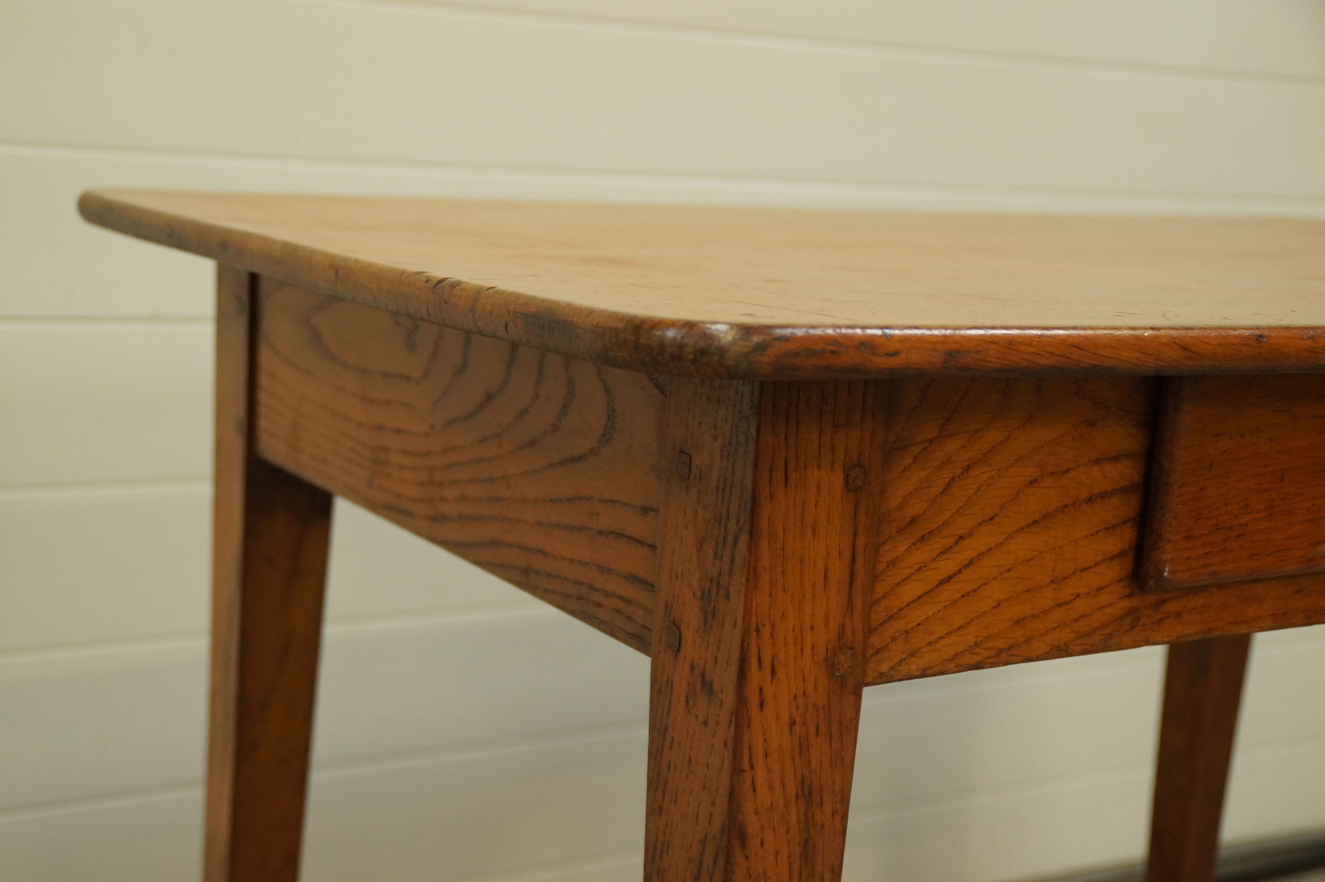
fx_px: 1931
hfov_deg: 37.9
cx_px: 662
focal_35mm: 52
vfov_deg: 25.7
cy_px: 441
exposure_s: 1/60
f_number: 4.5
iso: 1000
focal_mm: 35
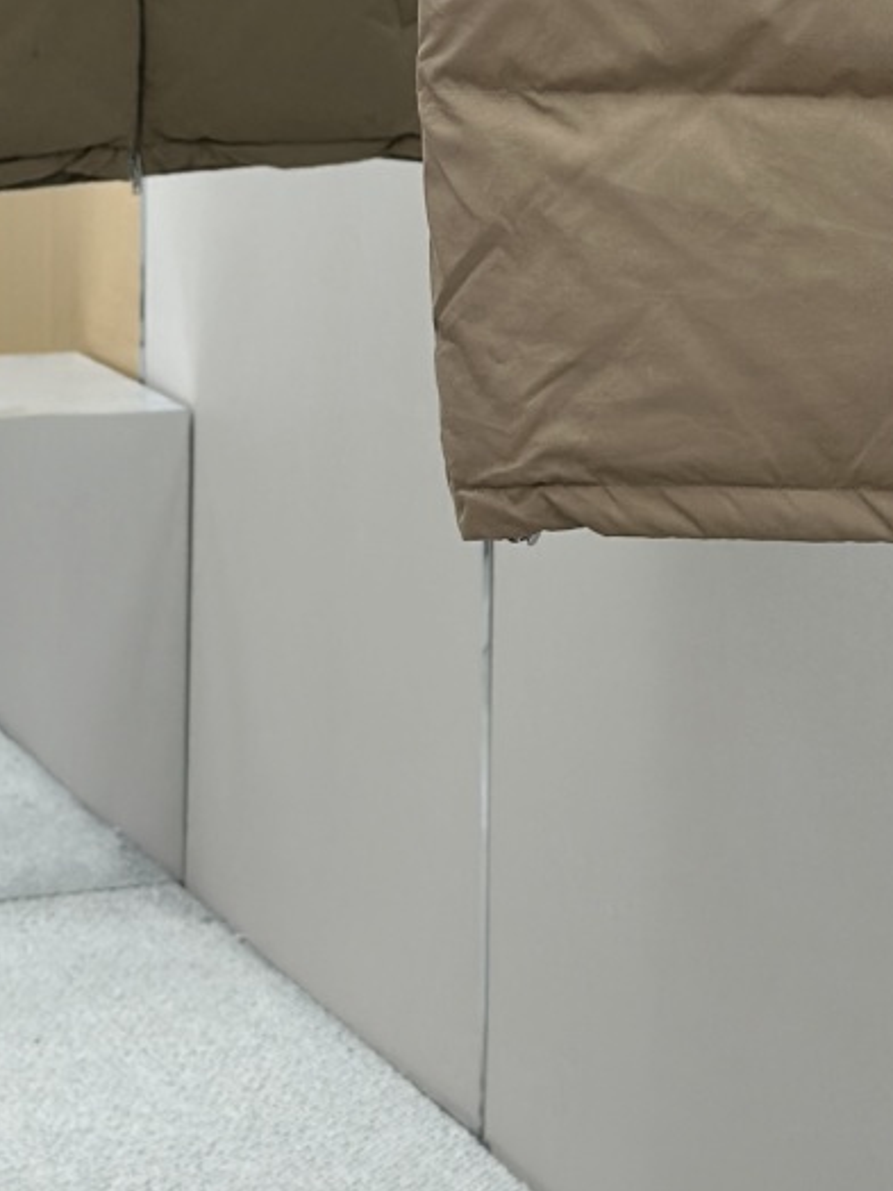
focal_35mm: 132
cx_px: 1063
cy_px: -23
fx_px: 4540
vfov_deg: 14.7
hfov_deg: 11.0
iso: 80
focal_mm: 6.86
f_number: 1.78
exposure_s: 1/270
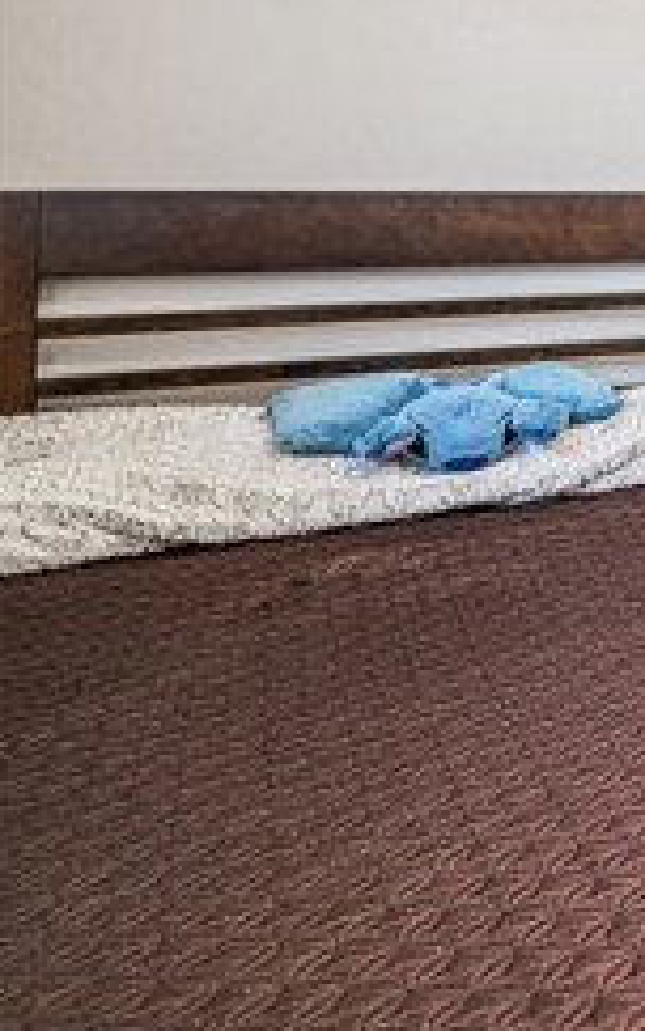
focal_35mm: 43
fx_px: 1209
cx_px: 1341
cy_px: 174
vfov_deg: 43.5
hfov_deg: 18.0
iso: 400
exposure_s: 1/3.33
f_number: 8
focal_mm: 16
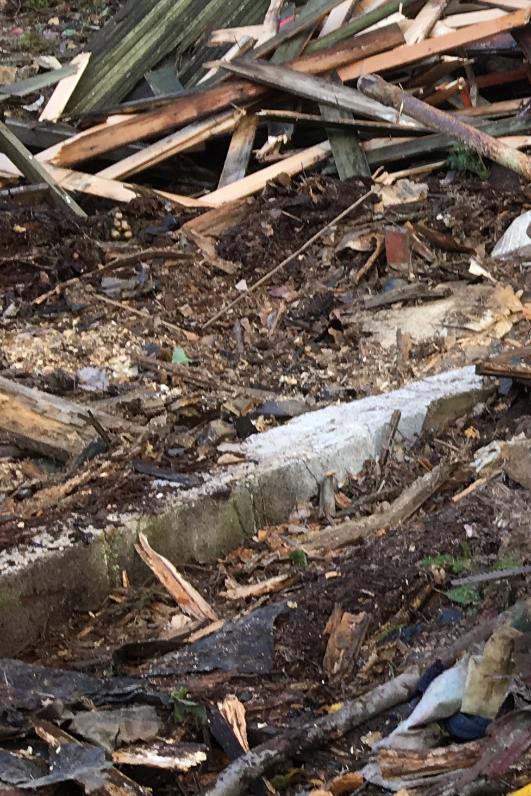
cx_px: 1051
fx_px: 1836
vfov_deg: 24.4
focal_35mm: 83
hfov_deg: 14.0
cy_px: 310
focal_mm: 4.15
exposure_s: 1/50
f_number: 2.2
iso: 25
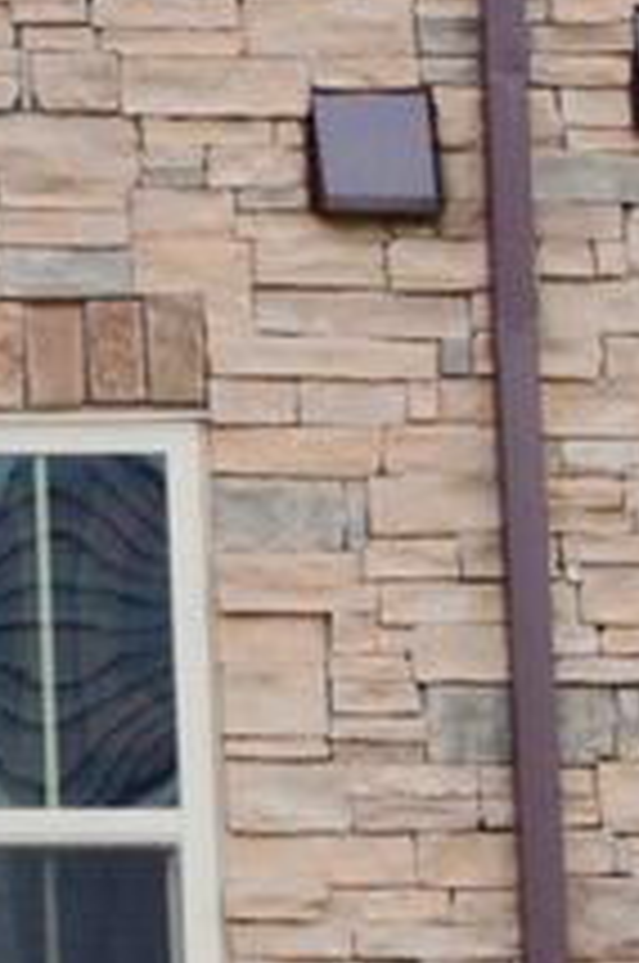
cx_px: -1294
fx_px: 6891
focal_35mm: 258
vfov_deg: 7.9
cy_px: -61
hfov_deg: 5.0
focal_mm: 24
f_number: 5.6
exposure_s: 1/125
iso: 280
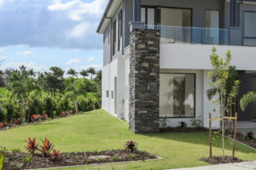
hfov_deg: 33.7
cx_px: 215
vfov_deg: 23.5
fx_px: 405
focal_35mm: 57
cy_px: 43
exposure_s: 1/1600
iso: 100
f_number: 4
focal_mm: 30
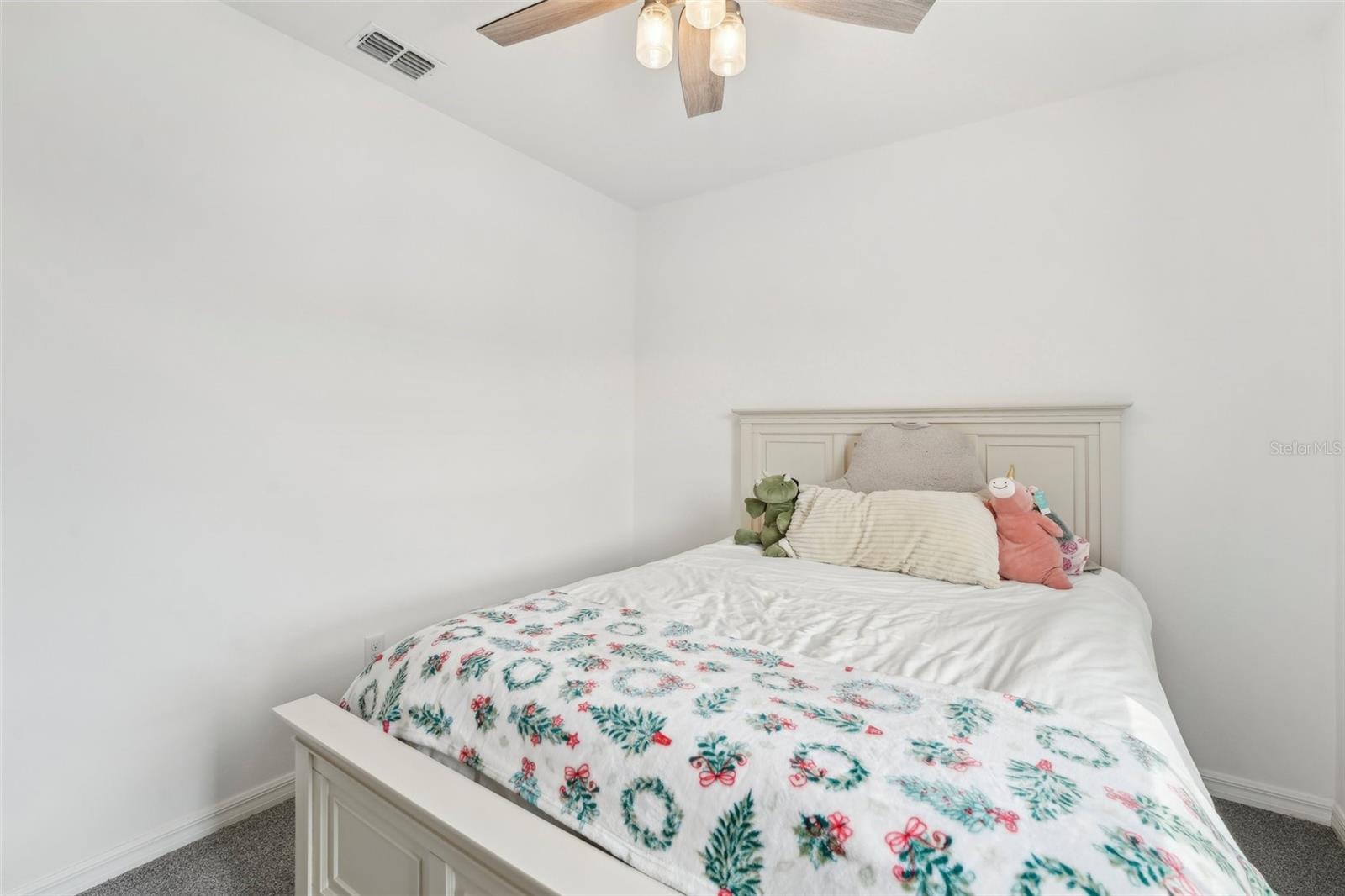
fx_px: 523
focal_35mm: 14
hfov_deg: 104.3
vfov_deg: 81.2
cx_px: 672
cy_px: 448
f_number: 8
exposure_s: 1/60
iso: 400
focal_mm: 14
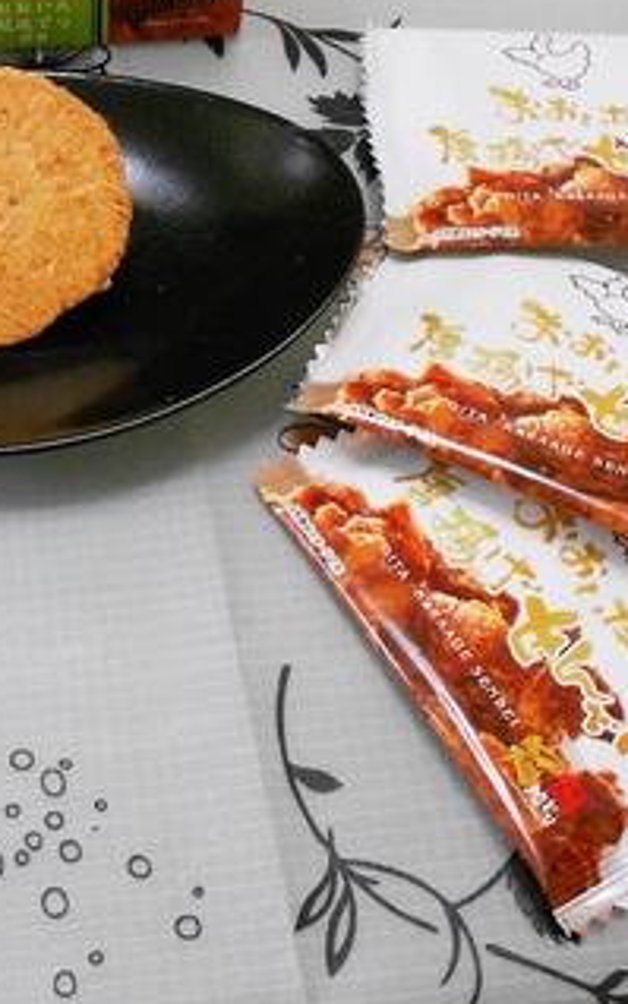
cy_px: 335
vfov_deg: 38.4
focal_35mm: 52
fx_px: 1423
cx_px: 69
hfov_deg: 24.2
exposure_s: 1/10
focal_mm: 4.6
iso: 400
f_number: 3.2
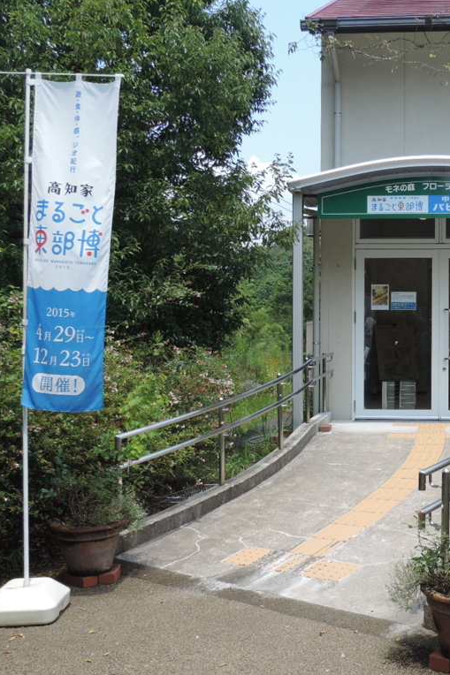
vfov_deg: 42.8
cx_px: 378
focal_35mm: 46
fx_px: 863
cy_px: 337
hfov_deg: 28.4
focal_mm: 5.8
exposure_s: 1/500
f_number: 3.2
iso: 80
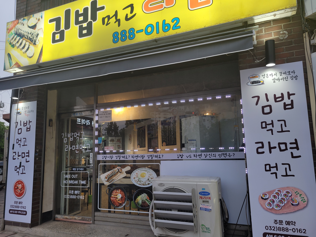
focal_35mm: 26
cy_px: 118
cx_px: 158
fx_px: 237
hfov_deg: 67.3
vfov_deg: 53.1
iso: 64
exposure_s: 1/120
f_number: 1.8
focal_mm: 5.4
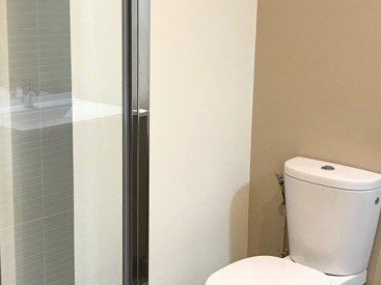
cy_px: 142
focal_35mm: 61
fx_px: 671
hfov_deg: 31.5
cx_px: 142
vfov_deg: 24.0
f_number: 1.8
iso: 40
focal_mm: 3.99
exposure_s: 1/20
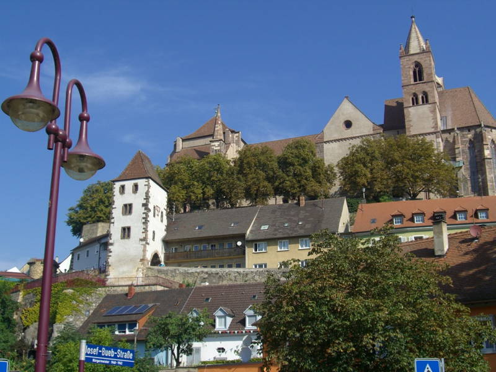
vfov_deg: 31.5
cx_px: 248
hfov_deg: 41.2
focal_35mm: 46
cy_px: 186
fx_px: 659
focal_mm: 9.6
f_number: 6.2
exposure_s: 1/250
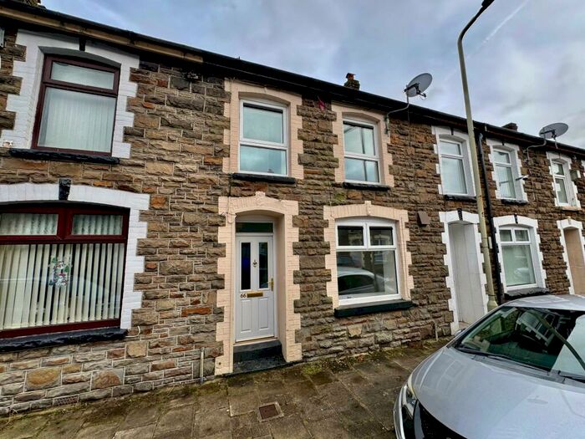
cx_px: 292
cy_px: 220
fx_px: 237
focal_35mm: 14
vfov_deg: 85.7
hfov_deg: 102.1
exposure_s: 1/194
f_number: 2.2
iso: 40
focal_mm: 2.22
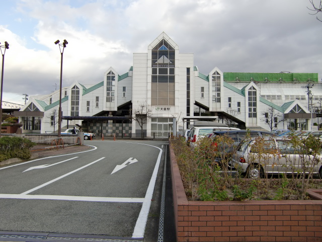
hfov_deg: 63.4
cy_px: 121
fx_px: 260
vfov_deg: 49.7
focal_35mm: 28
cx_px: 161
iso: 64
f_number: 2.6
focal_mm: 4.9
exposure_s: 1/640
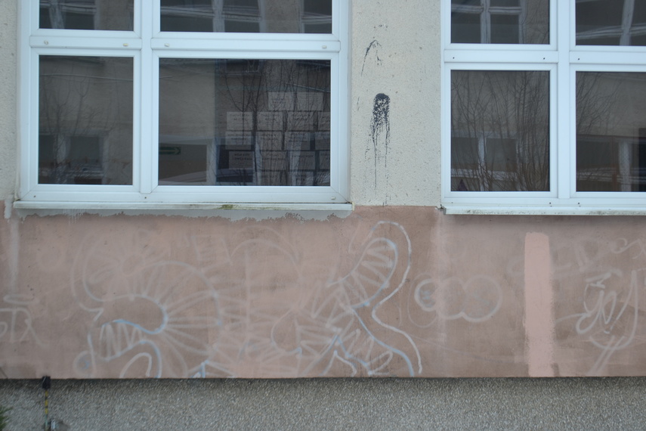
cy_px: 216
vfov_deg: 18.9
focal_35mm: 72
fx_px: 1292
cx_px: 323
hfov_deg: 28.1
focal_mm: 48
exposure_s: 1/160
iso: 100
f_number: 6.3
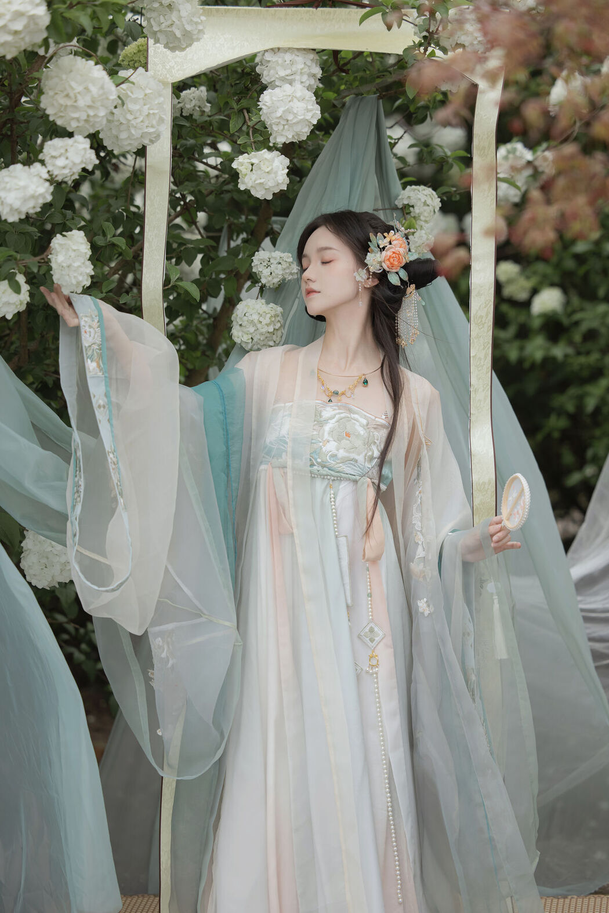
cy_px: 456
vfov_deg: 19.8
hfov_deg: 13.3
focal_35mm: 103
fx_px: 2613
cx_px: 304
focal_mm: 104
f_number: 2.8
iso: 200
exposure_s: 1/800
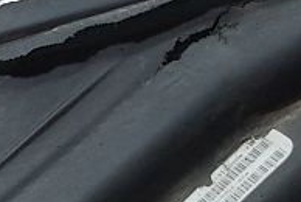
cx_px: 289
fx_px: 1491
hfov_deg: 11.4
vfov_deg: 7.7
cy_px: 73
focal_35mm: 178
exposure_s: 1/50
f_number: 1.8
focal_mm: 5.23
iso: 64
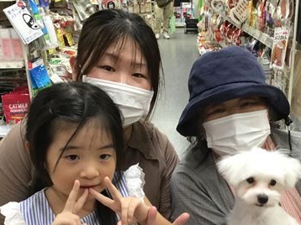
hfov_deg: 36.6
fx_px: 452
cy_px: 168
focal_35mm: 52
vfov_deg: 27.6
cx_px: 189
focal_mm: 3.3
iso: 100
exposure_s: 1/30
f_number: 2.4
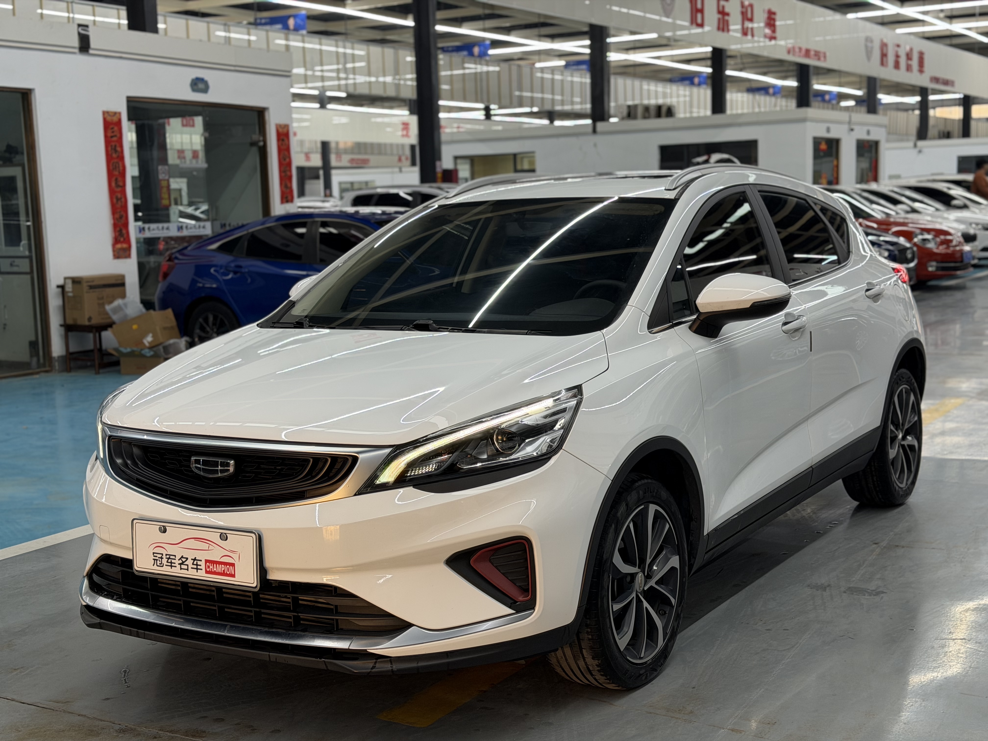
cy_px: 370
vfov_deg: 30.3
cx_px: 494
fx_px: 1370
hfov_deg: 39.7
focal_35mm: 48
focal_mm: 6.76
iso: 64
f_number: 1.78
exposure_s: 1/51
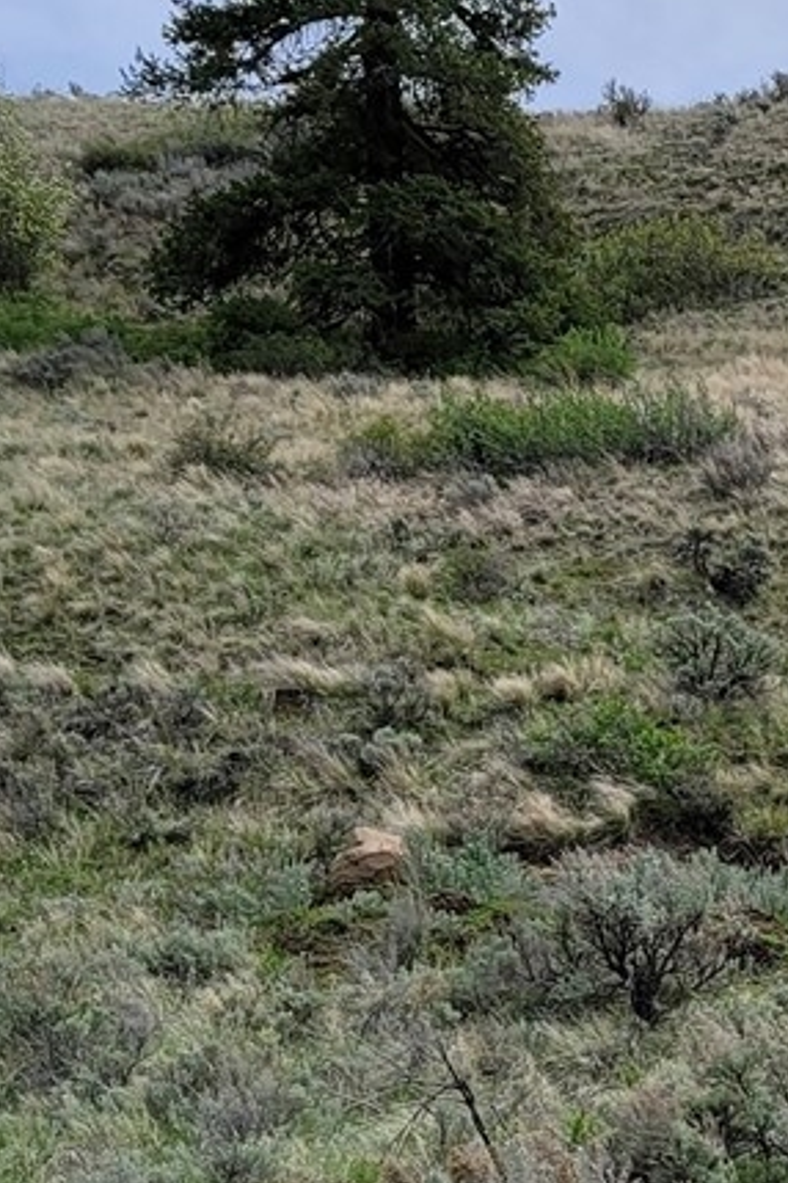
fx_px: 3185
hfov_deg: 13.2
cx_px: 1262
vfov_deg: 20.8
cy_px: 946
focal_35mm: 97
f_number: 1.8
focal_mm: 7
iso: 20
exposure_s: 1/1619
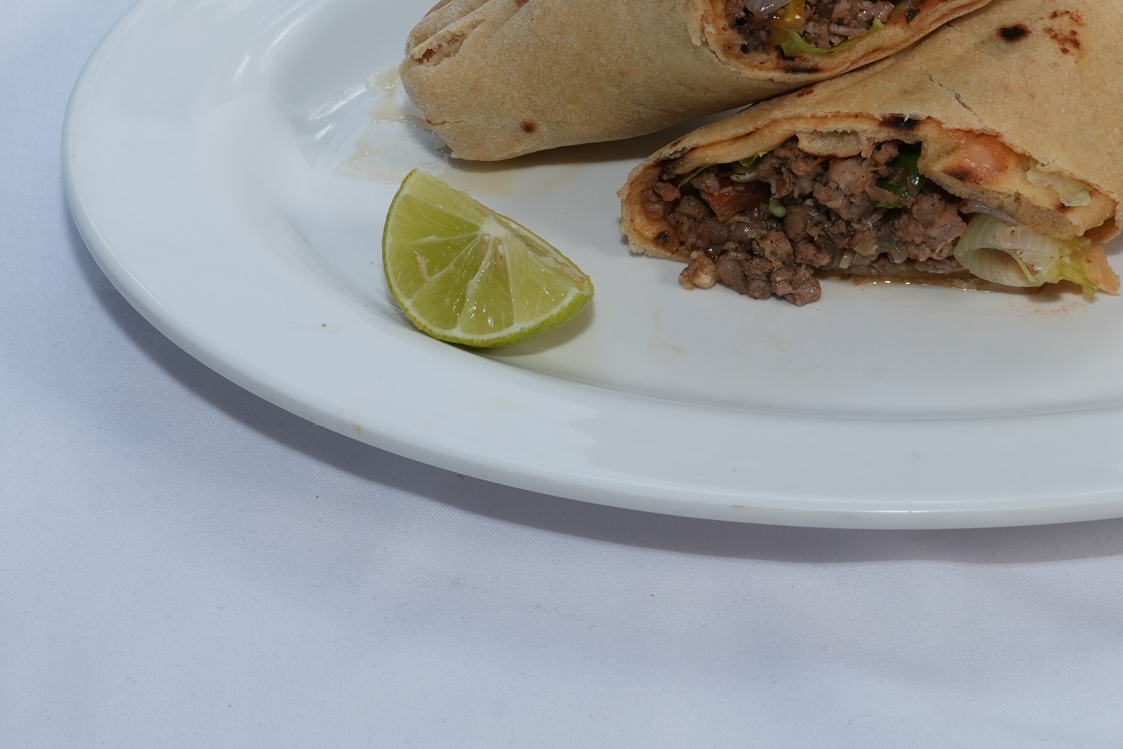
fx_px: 4024
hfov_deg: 15.8
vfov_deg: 10.6
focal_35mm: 129
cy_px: 126
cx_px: 867
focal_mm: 50
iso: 400
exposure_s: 1/100
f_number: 10
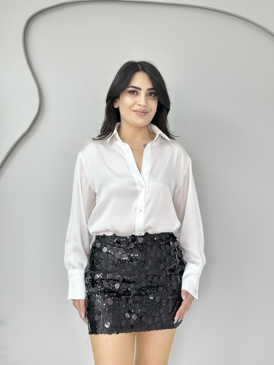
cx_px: 137
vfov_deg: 39.7
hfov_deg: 30.3
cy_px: 182
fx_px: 507
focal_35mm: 48
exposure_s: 1/100
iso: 100
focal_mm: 6.86
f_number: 1.78
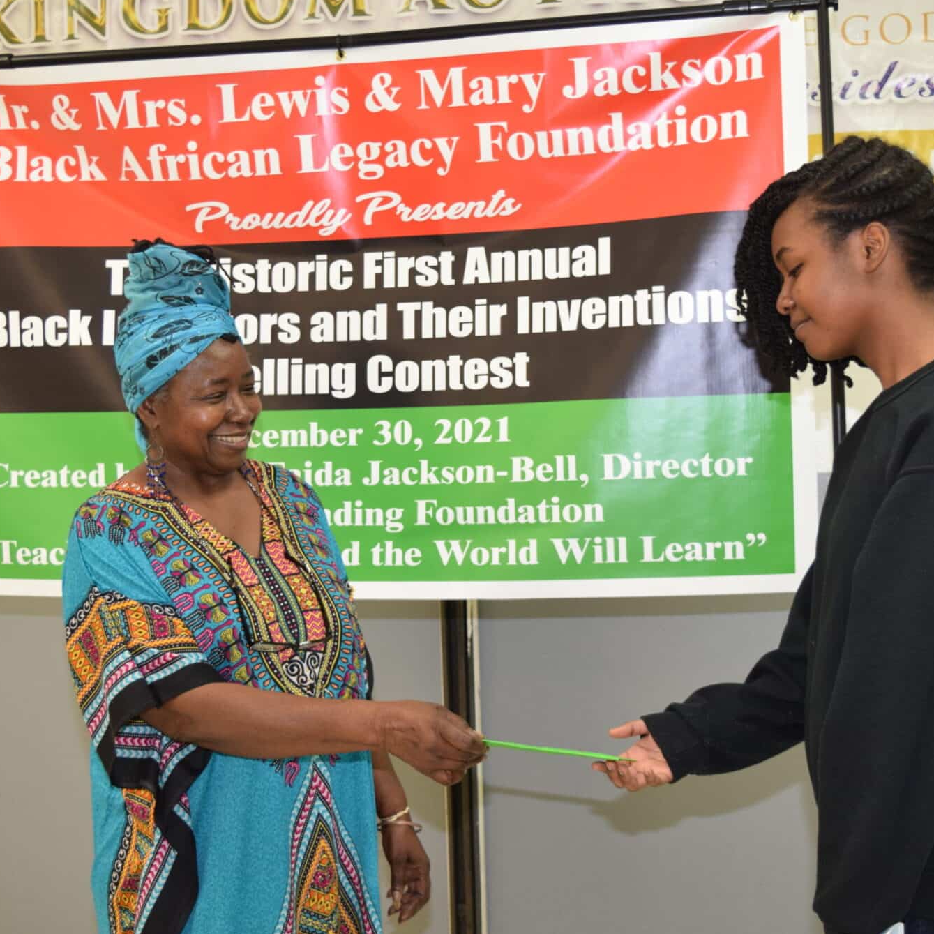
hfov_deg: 32.4
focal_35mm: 53
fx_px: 1607
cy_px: 460
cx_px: 469
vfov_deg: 32.4
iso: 800
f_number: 5
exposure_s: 1/100
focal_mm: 27
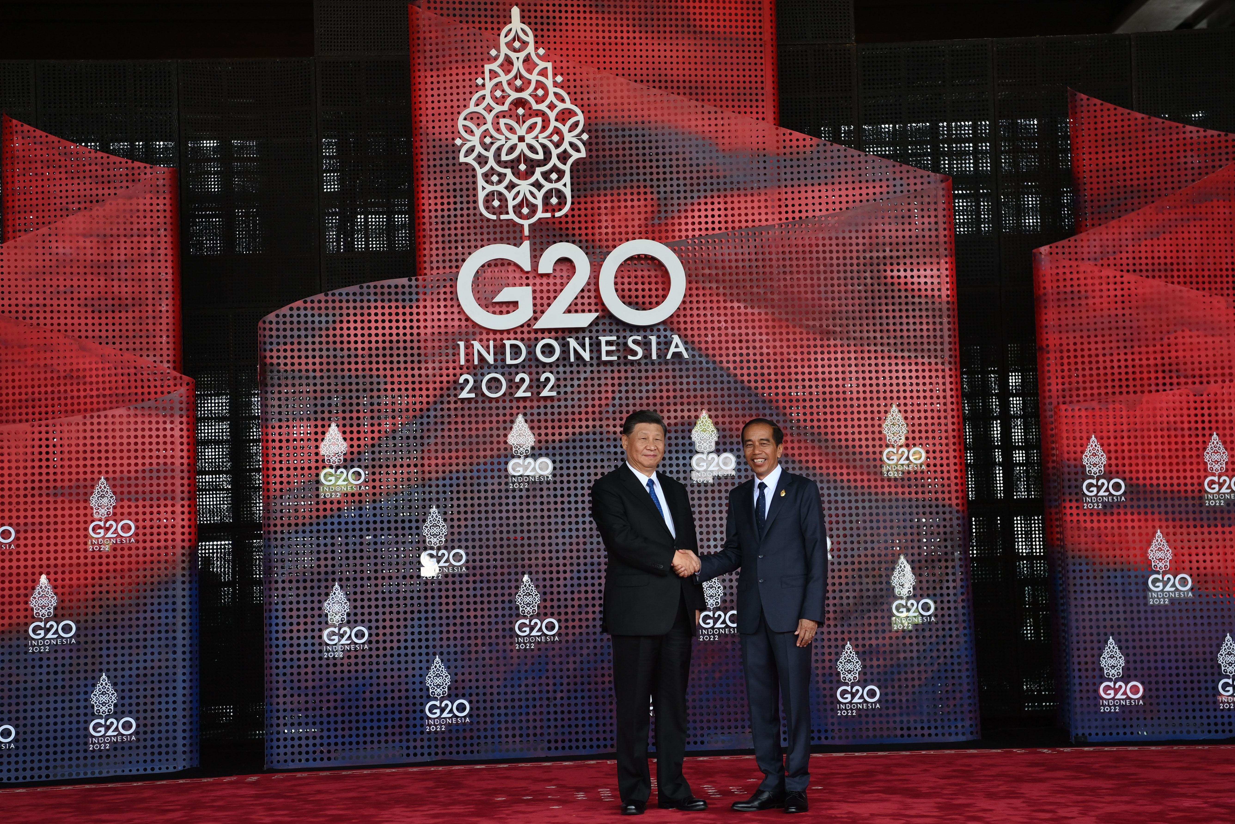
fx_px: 2127
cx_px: 618
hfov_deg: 32.4
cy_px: 412
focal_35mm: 62
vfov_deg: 21.9
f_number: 4
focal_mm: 62
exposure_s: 1/400
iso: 1000
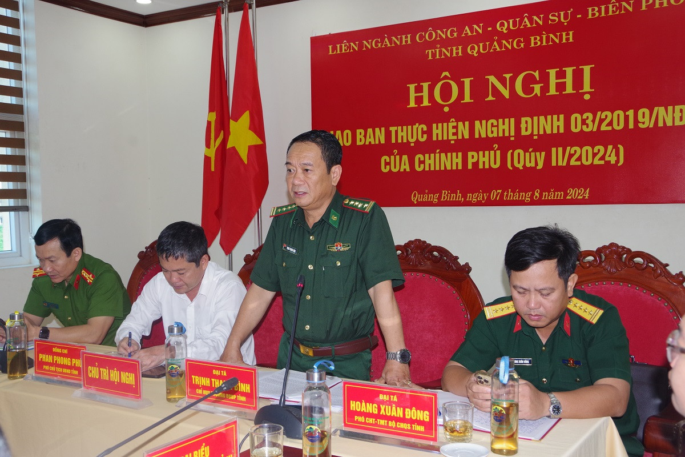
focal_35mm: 42
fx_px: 799
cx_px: 342
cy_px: 228
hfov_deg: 46.4
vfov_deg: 31.9
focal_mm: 28
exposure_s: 1/80
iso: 800
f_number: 6.3
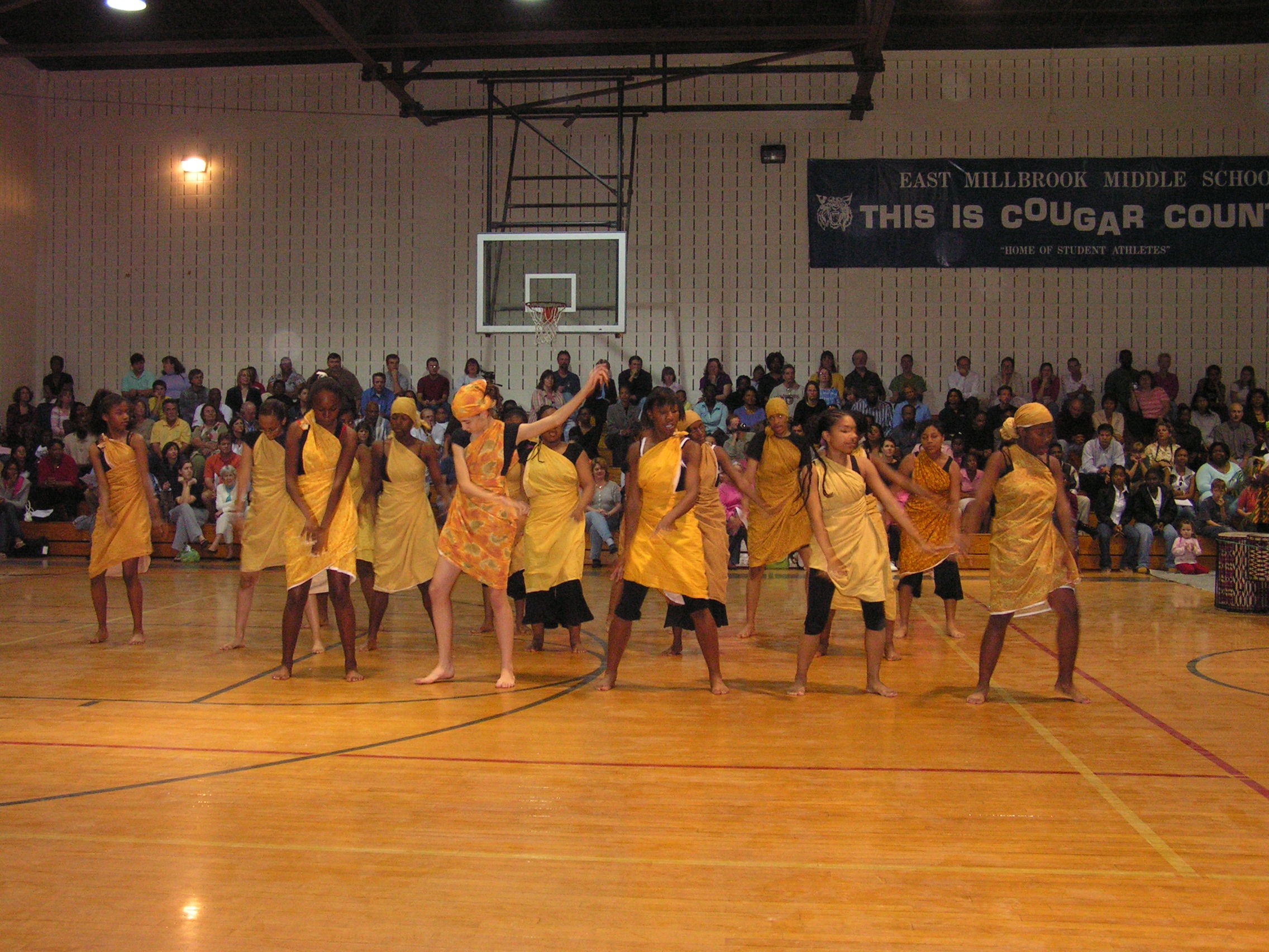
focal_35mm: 42
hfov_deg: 44.8
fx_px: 1540
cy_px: 476
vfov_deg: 34.3
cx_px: 634
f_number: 2.8
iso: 200
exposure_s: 1/50
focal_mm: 7.1
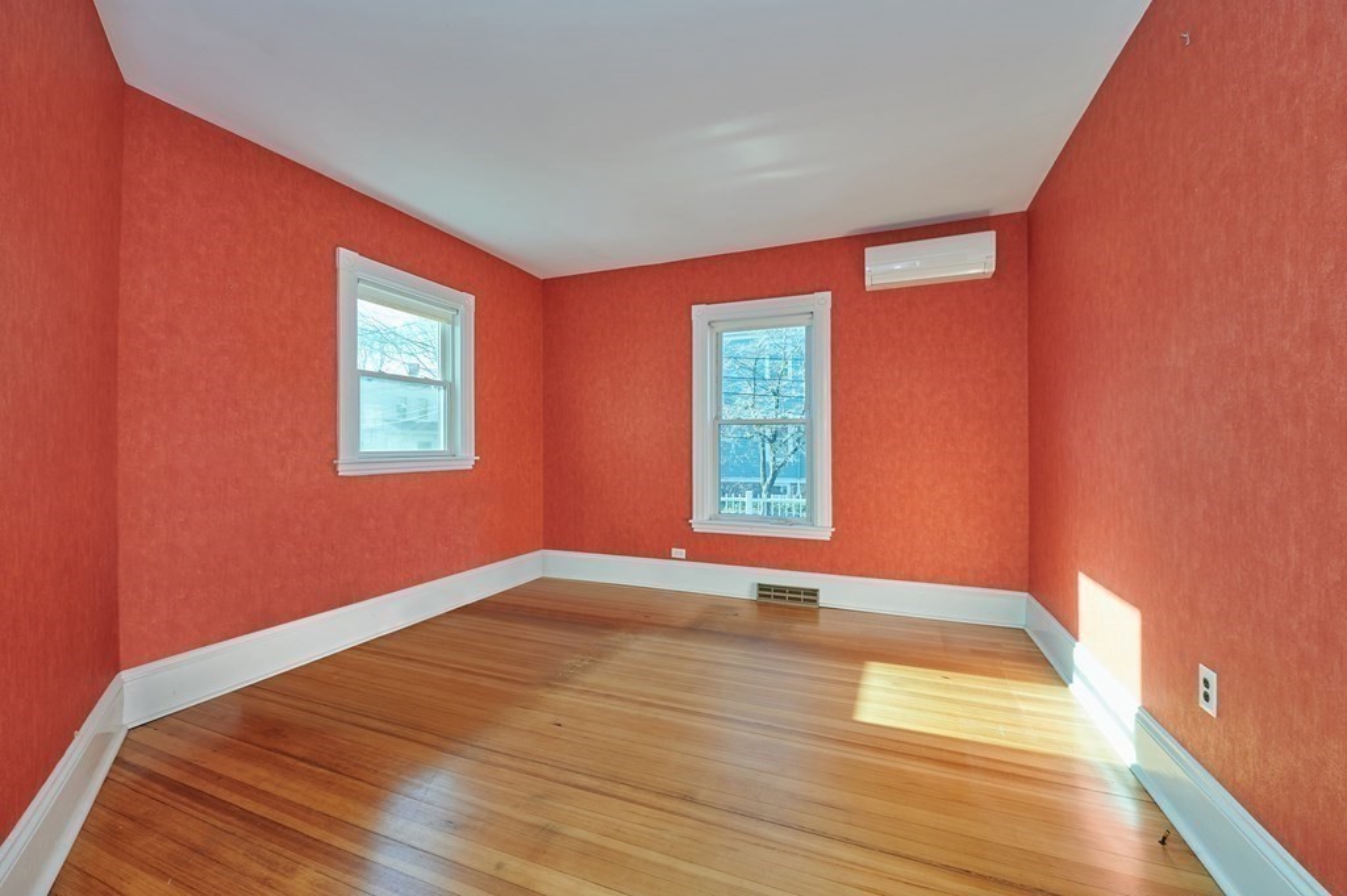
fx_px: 523
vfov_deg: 81.1
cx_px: 674
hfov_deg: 104.3
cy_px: 448
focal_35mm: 14
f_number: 5.6
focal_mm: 14
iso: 400
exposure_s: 1/160
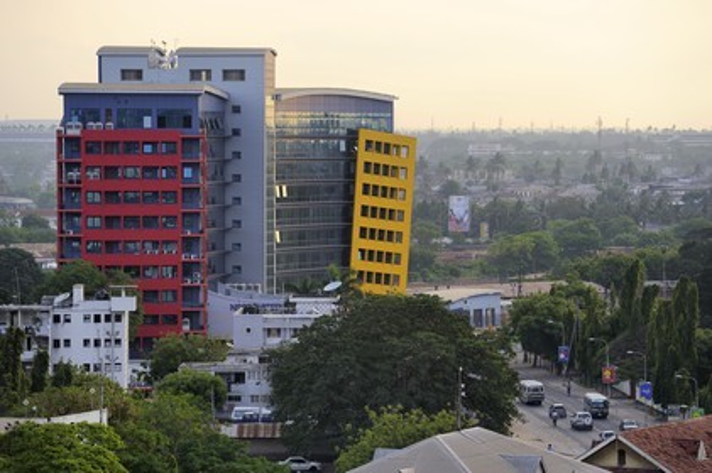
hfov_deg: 11.1
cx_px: 356
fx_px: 3656
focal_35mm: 185
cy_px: 236
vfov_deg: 7.4
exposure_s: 1/250
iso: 400
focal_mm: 185
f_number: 5
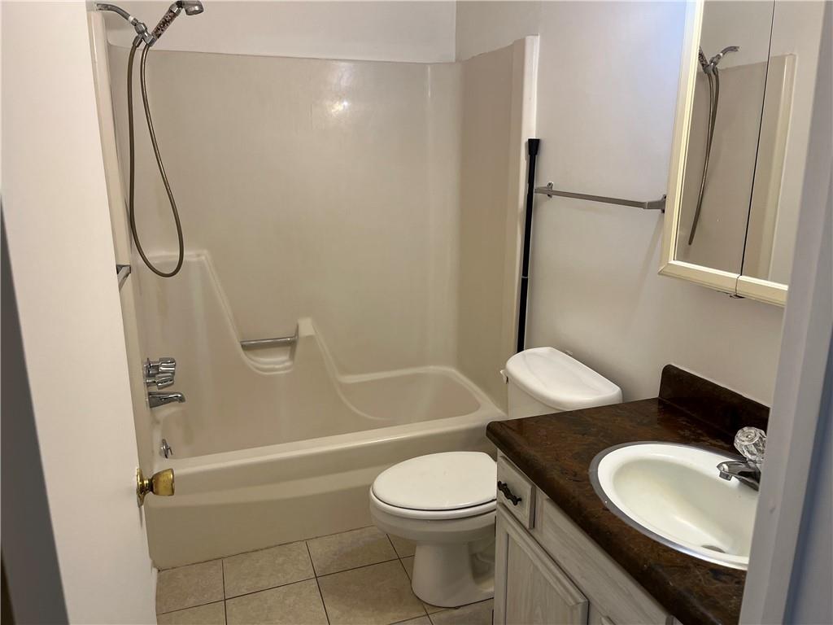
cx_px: 416
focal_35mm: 26
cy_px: 312
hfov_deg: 67.3
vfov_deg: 53.1
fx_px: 626
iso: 80
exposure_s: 1/60
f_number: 1.6
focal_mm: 5.1
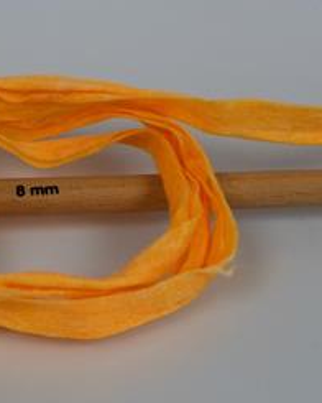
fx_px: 1156
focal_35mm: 97
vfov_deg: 19.8
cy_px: 203
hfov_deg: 15.7
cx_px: 46
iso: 121
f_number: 2.9
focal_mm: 12.53
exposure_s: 1/118
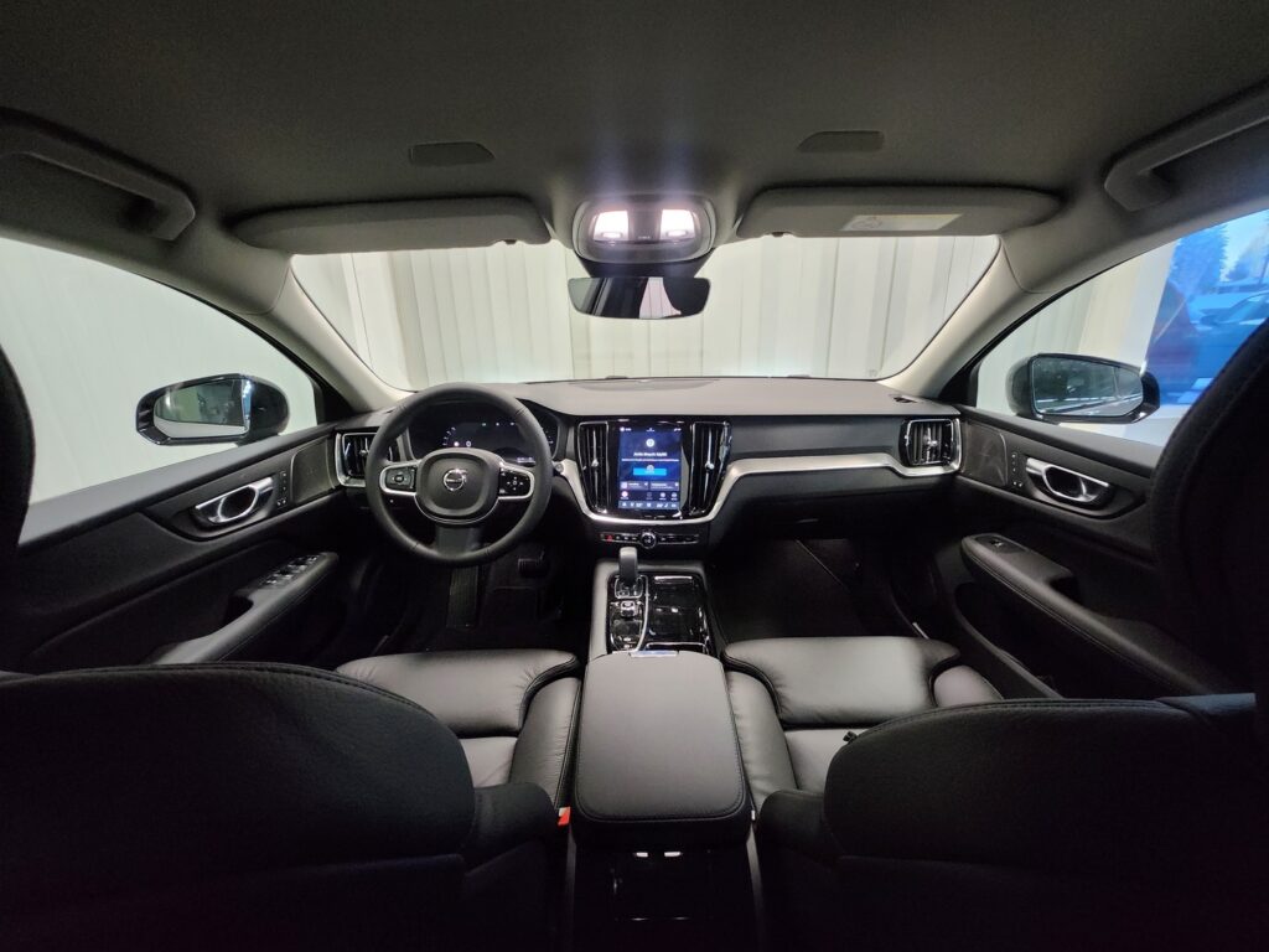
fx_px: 477
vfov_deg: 89.9
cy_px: 476
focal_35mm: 13
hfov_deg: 106.2
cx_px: 634
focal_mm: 1.74
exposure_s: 1/60
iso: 640
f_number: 2.2
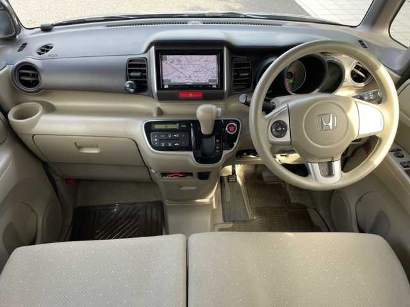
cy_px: 154
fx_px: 308
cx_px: 205
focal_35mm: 26
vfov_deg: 53.1
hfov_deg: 67.3
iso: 50
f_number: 1.6
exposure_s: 1/121
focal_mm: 4.2
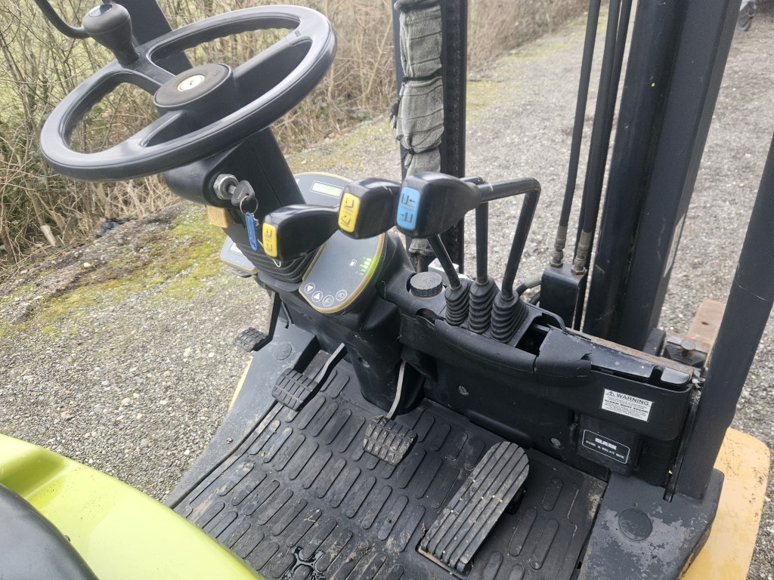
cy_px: 290
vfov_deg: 58.9
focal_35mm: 23
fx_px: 514
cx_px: 387
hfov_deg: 73.9
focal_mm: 5.4
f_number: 1.8
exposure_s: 1/100
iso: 640
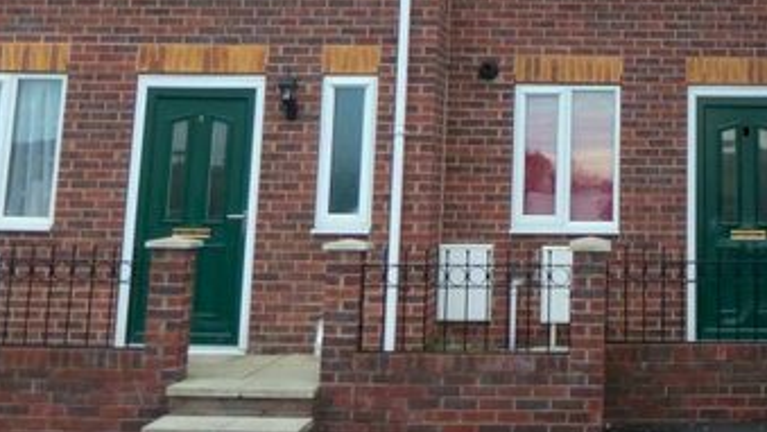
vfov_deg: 21.1
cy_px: -51
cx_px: 656
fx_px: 1099
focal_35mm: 54
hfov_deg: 36.6
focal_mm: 4.3
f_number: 3.3
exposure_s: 1/60
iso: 160
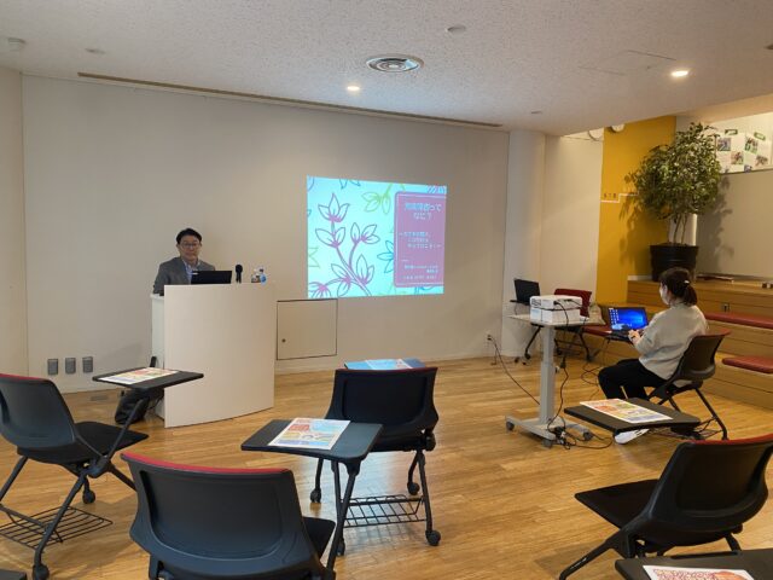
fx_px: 581
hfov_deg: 67.3
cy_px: 290
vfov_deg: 53.1
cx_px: 386
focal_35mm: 26
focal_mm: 4.25
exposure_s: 1/50
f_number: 1.8
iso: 100
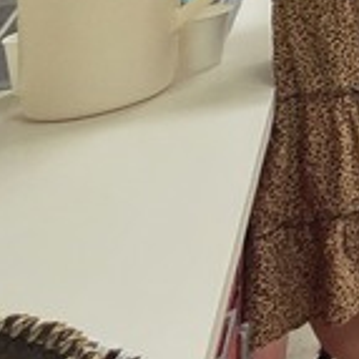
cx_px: 1192
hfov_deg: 10.2
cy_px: -399
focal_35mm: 82
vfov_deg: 15.7
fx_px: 962
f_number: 2.2
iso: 400
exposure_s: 1/60
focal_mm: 2.2
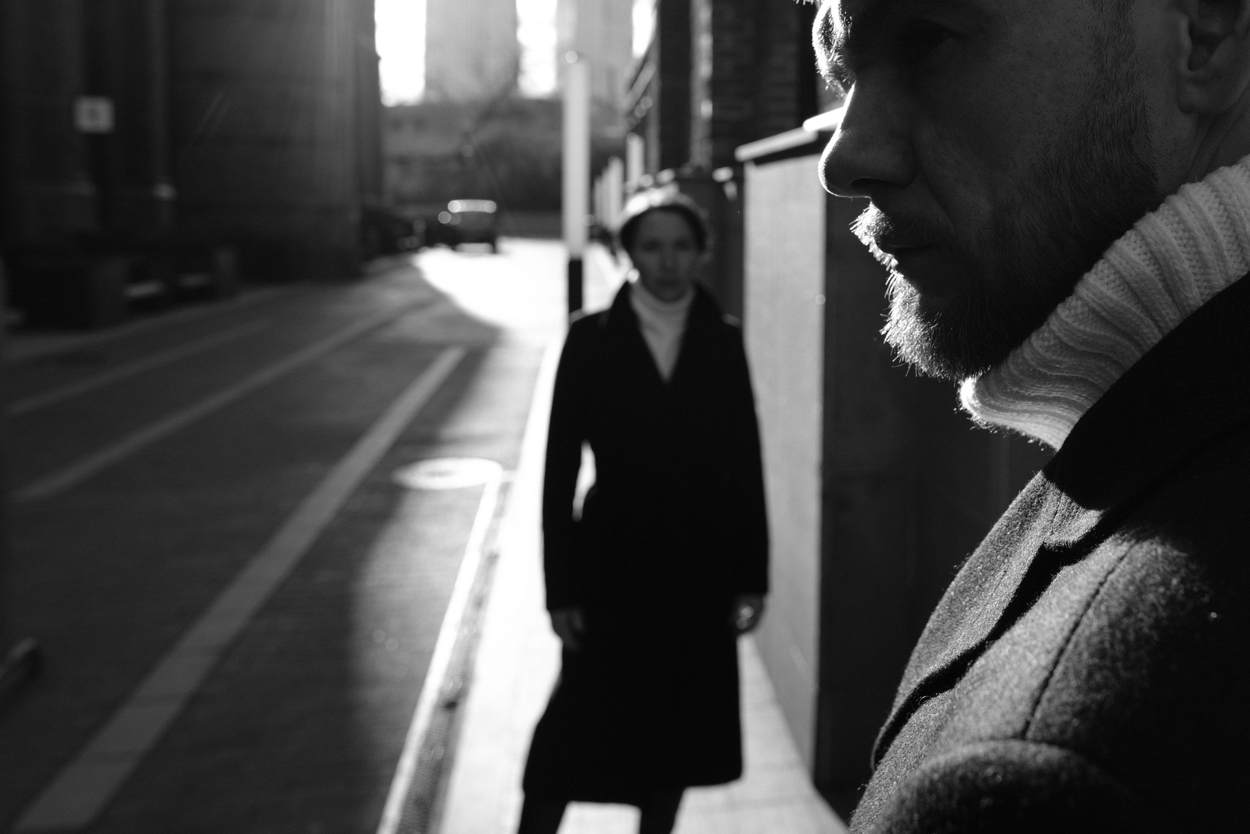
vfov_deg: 40.7
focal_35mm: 32
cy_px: 289
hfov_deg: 57.6
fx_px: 1111
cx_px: 816
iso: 200
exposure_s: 1/800
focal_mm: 16
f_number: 4
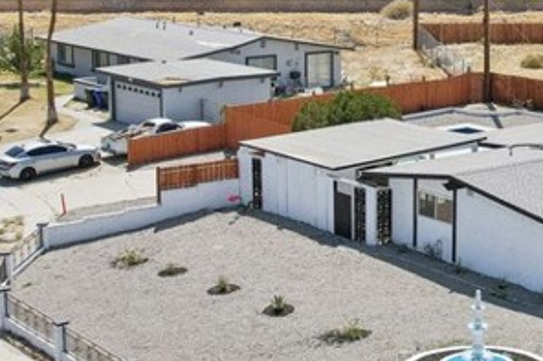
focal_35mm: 76
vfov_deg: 17.8
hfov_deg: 25.8
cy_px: 90
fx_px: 1146
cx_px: 490
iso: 150
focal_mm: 8.4
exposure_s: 1/3200
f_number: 2.8
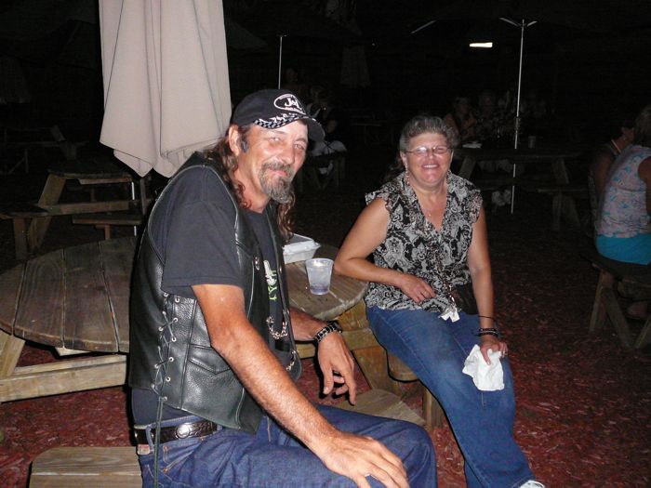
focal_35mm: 35
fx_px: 658
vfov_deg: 40.7
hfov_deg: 52.6
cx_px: 326
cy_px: 244
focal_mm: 5.2
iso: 400
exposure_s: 1/30
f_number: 2.8
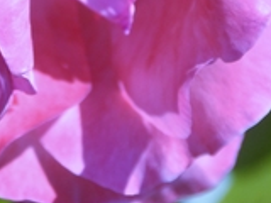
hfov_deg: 1.8
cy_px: -52
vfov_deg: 1.4
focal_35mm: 1078
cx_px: 91
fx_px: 8439
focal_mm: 200
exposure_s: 1/500
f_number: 8
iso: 200
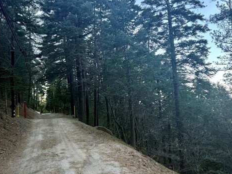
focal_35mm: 33
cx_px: 115
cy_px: 83
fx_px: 221
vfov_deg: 43.0
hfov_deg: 55.3
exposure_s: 1/323
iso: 100
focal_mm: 6.76
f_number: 1.78
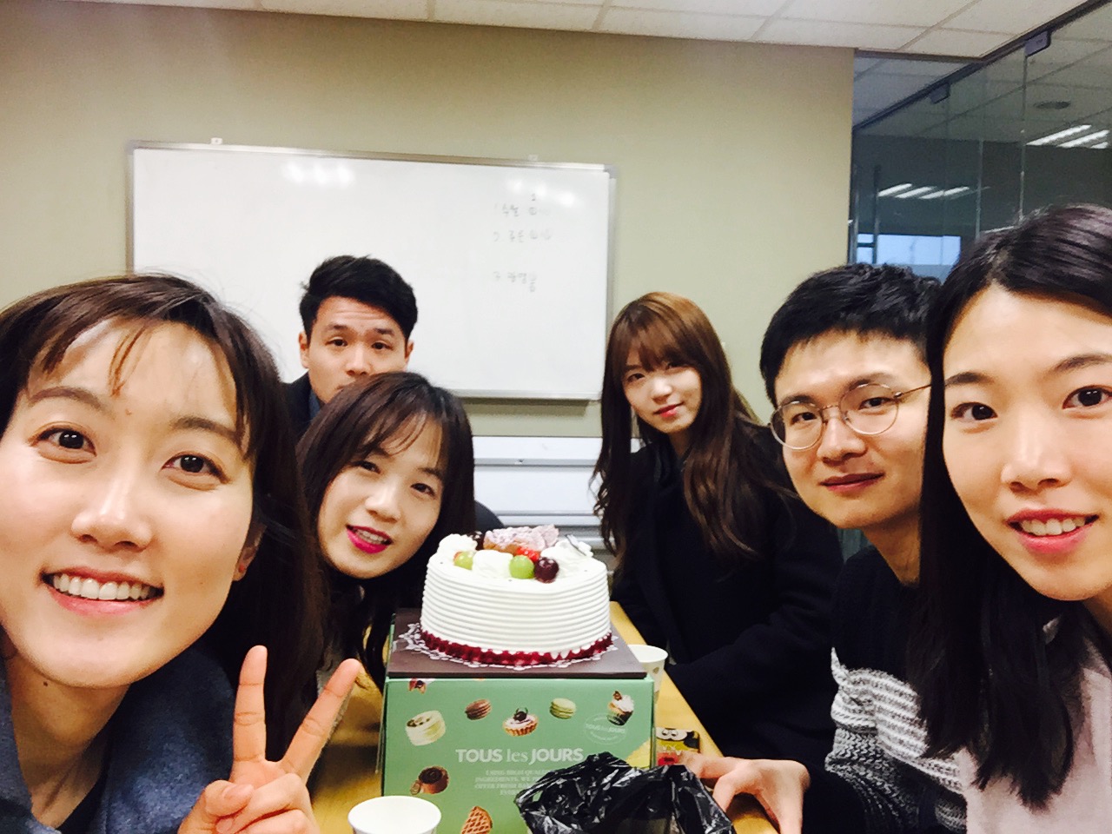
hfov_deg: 58.4
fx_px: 996
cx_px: 556
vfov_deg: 45.4
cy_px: 417
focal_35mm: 31
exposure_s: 1/60
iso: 40
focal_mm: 2.65
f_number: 2.2
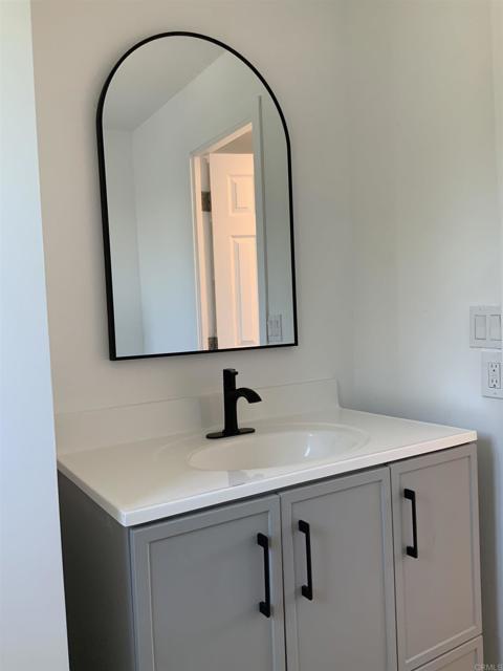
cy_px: 336
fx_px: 562
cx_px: 252
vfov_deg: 61.7
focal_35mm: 29
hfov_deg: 48.2
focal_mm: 3
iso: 50
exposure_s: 1/60
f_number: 1.8
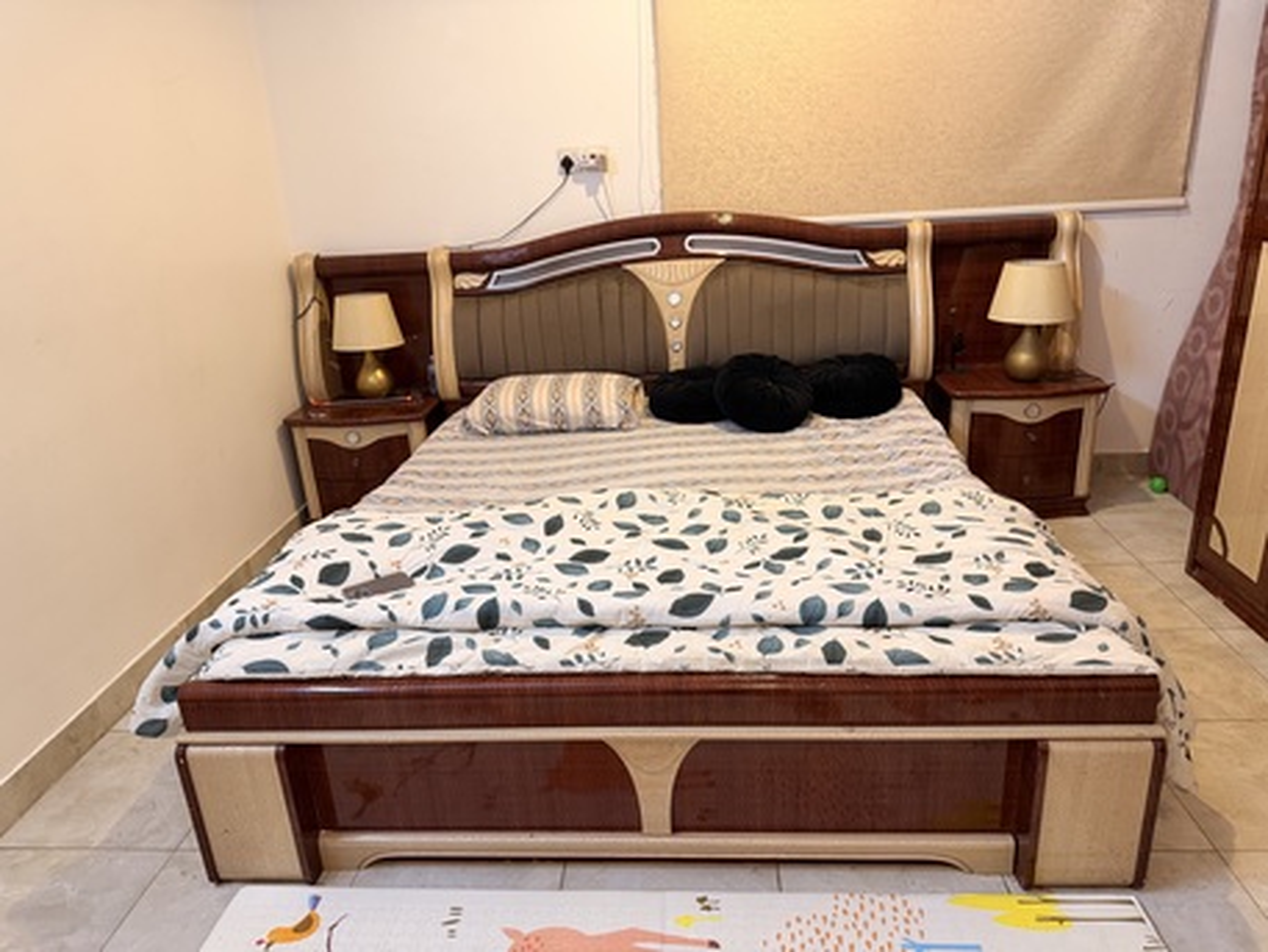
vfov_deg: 56.8
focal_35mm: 24
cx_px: 634
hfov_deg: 71.6
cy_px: 476
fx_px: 879
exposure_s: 1/60
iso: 320
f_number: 1.78
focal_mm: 6.76
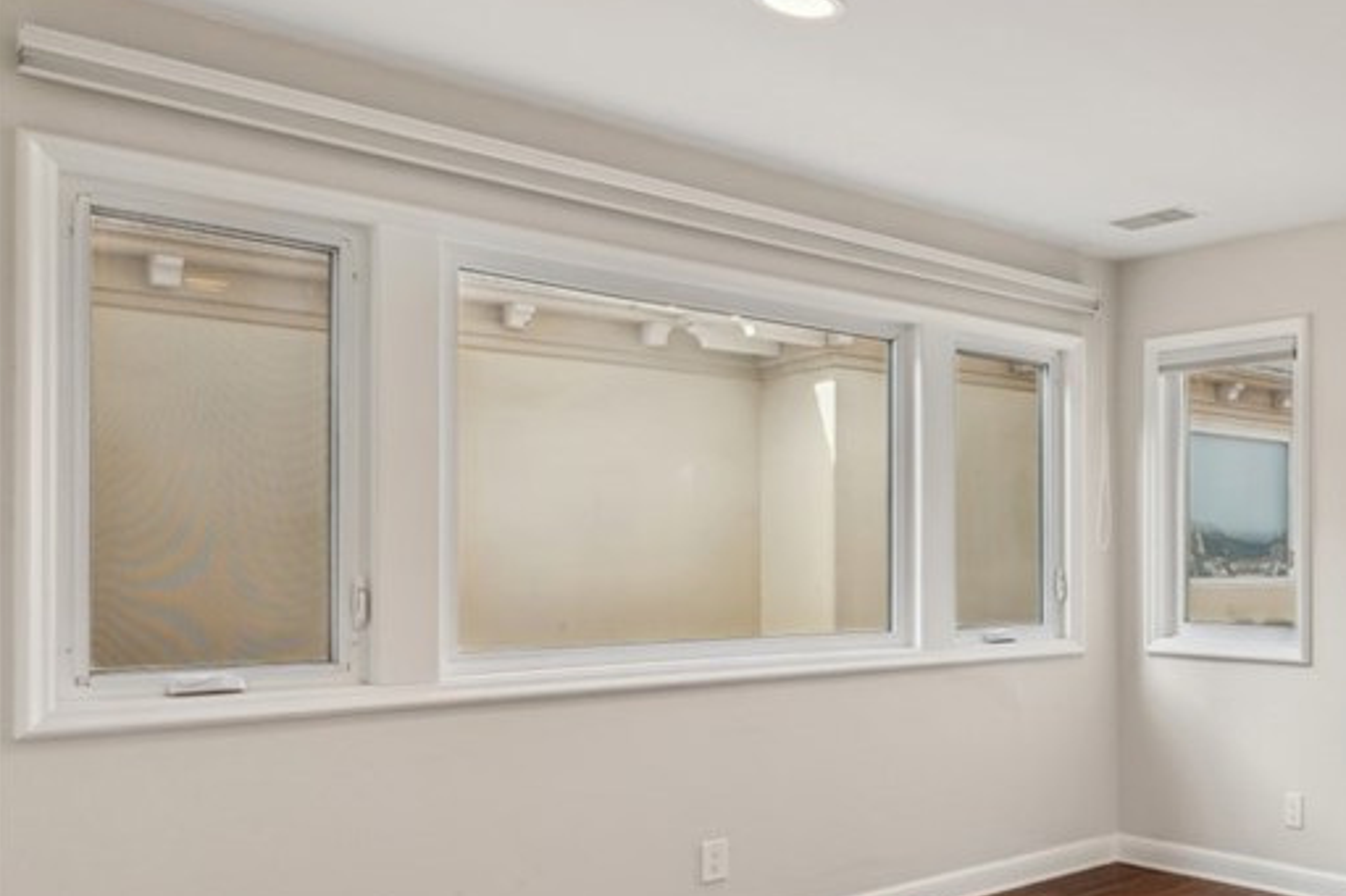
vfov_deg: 40.8
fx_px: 1196
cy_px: 568
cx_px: 1341
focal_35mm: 32
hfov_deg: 48.5
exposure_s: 1/15
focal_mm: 16
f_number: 8
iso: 100
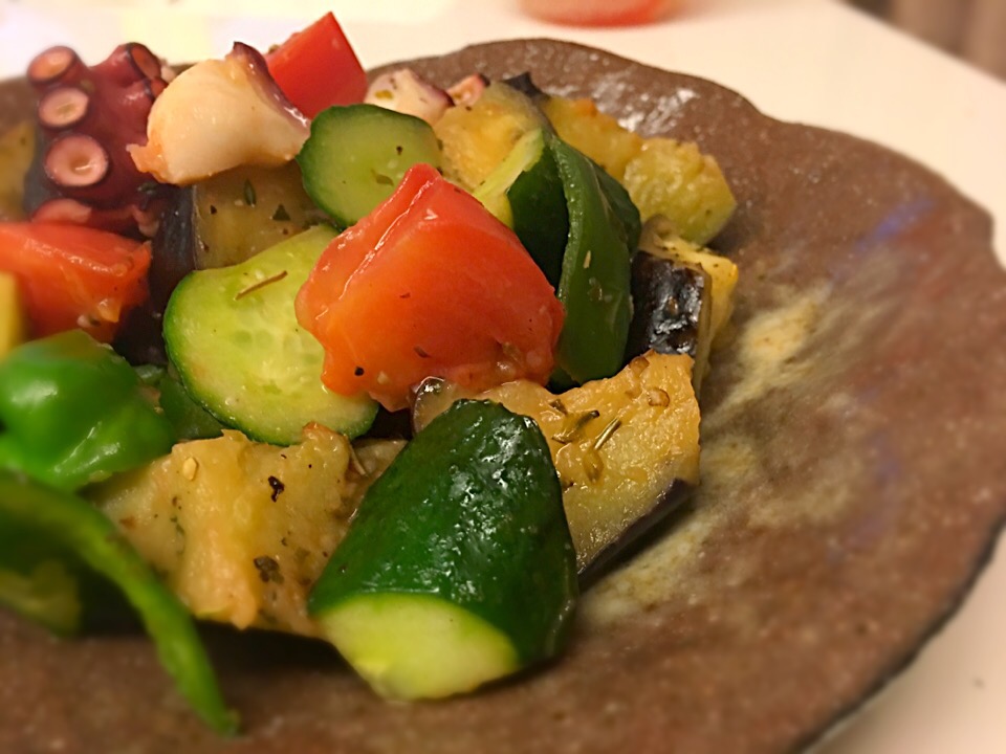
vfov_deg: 48.2
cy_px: 377
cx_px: 503
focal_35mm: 29
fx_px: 843
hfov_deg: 61.7
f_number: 2.2
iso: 50
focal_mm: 4.15
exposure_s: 1/4
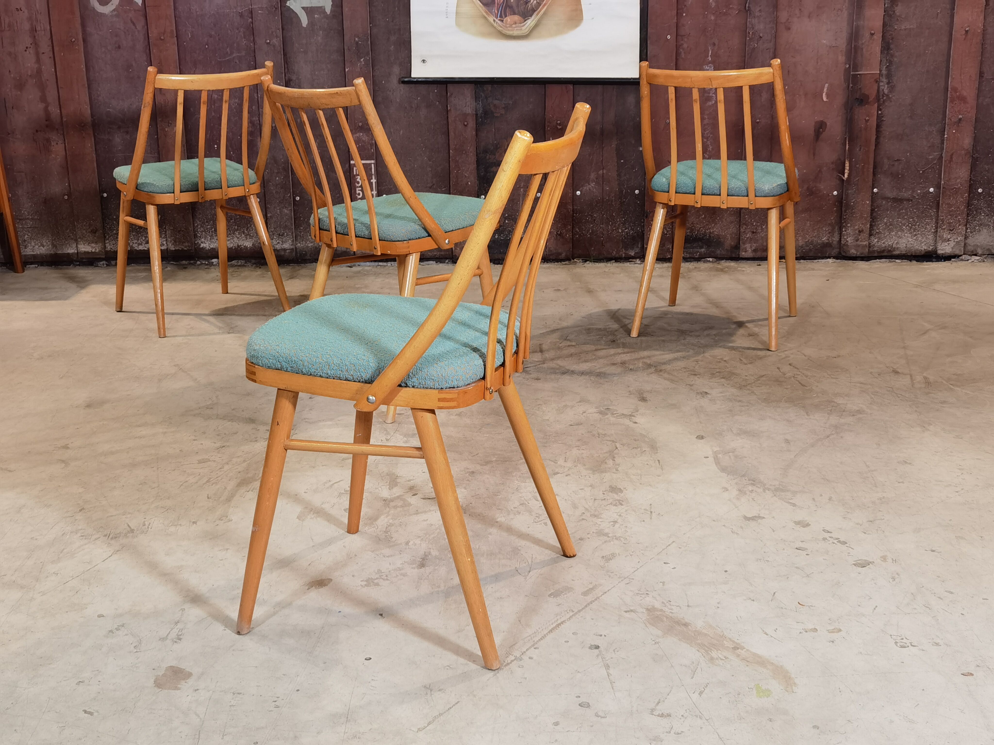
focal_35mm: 41
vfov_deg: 35.1
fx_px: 1177
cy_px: 372
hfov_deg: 45.8
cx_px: 497
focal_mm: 6.71
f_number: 1.9
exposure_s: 1/50
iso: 125
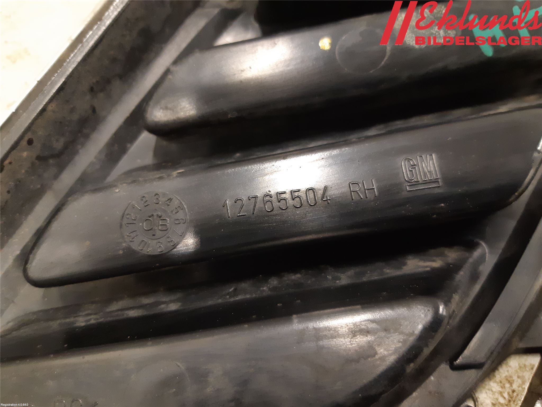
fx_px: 407
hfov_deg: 67.3
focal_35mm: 26
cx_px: 271
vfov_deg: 53.1
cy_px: 204
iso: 250
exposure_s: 1/25
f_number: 1.7
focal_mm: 3.93
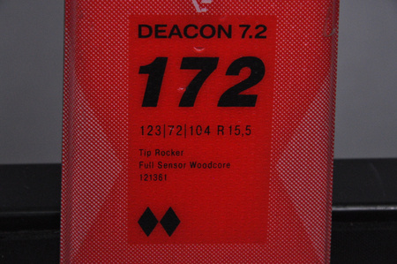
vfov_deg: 8.7
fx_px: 1735
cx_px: 198
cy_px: 132
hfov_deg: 13.1
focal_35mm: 158
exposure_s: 1/125
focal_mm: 105
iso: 3200
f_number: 9.5
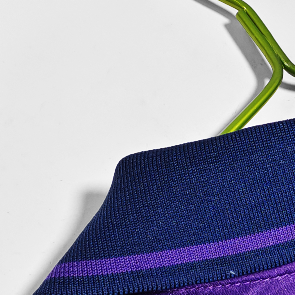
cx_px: 321
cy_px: 190
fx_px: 540
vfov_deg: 30.4
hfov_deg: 28.0
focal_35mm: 56
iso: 116
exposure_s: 1/50
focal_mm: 2.59
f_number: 2.2
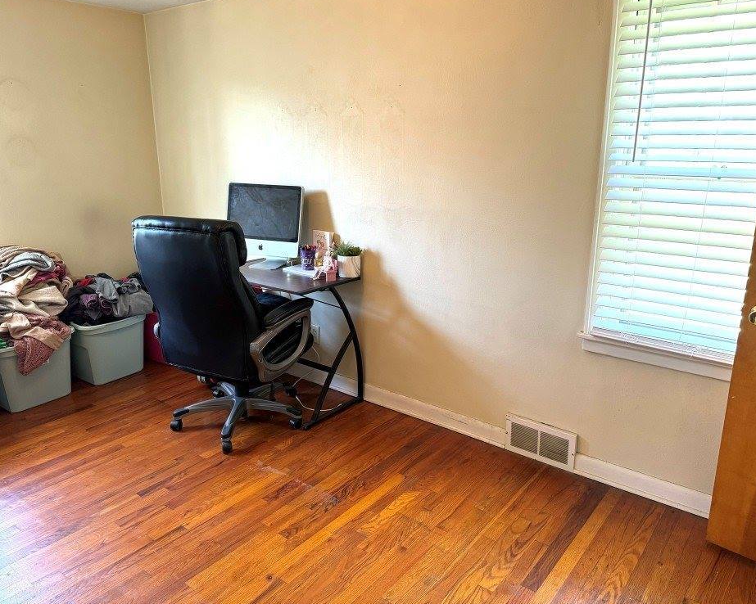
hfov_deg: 66.0
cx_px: 393
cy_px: 291
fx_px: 582
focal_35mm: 26
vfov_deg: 54.9
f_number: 1.78
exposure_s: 1/60
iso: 250
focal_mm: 6.76
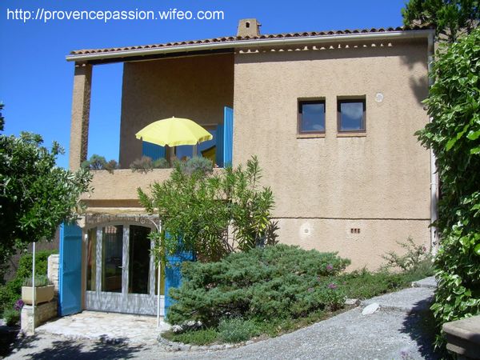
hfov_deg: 49.0
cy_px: 180
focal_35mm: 38
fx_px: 527
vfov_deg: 37.7
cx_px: 240
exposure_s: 1/500
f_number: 4.6
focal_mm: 6.3
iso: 50
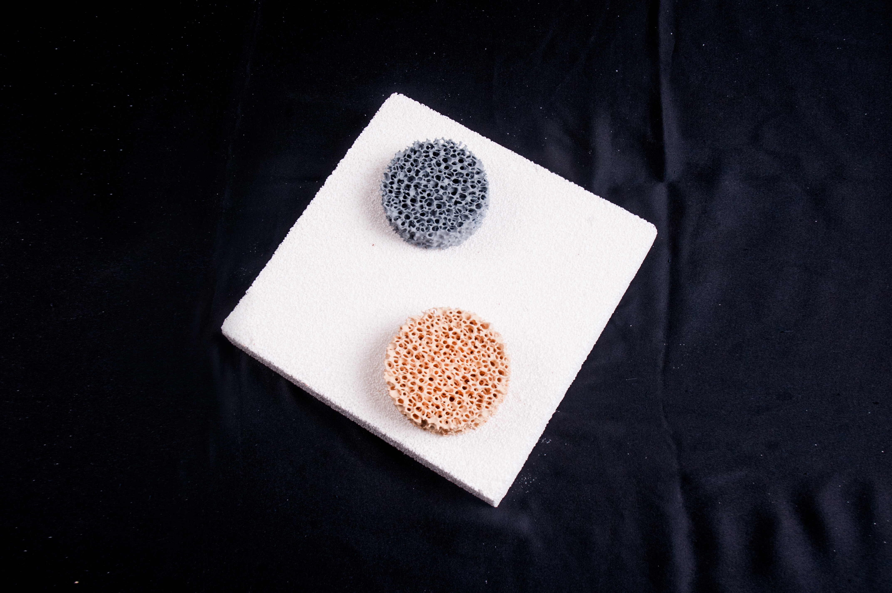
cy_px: 296
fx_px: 928
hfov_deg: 51.3
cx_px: 446
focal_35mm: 38
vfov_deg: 35.4
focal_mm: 25
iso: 200
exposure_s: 1/125
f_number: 11
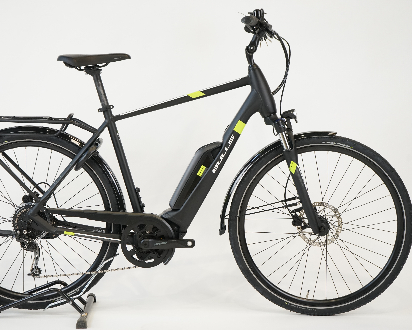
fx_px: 829
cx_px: 173
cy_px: 165
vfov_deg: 22.5
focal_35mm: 68
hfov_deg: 27.9
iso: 1600
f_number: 5.6
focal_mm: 60
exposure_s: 1/200
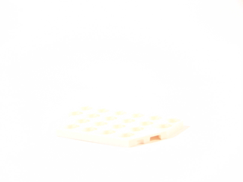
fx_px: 821
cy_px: 91
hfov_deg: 16.8
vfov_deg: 12.7
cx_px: 122
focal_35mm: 117
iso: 100
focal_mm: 19.4
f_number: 3.2
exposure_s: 1/10
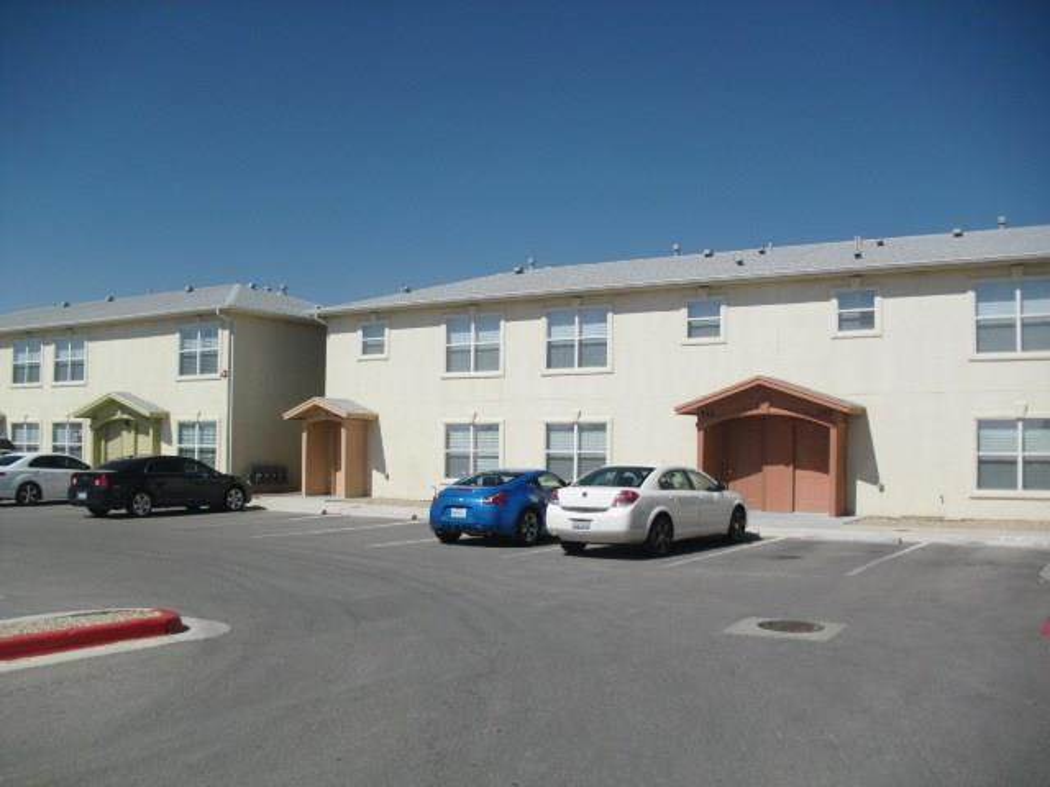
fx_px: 1092
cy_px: 394
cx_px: 525
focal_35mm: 36
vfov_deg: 39.7
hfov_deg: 51.4
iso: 80
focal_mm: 6.3
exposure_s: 1/400
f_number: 7.8
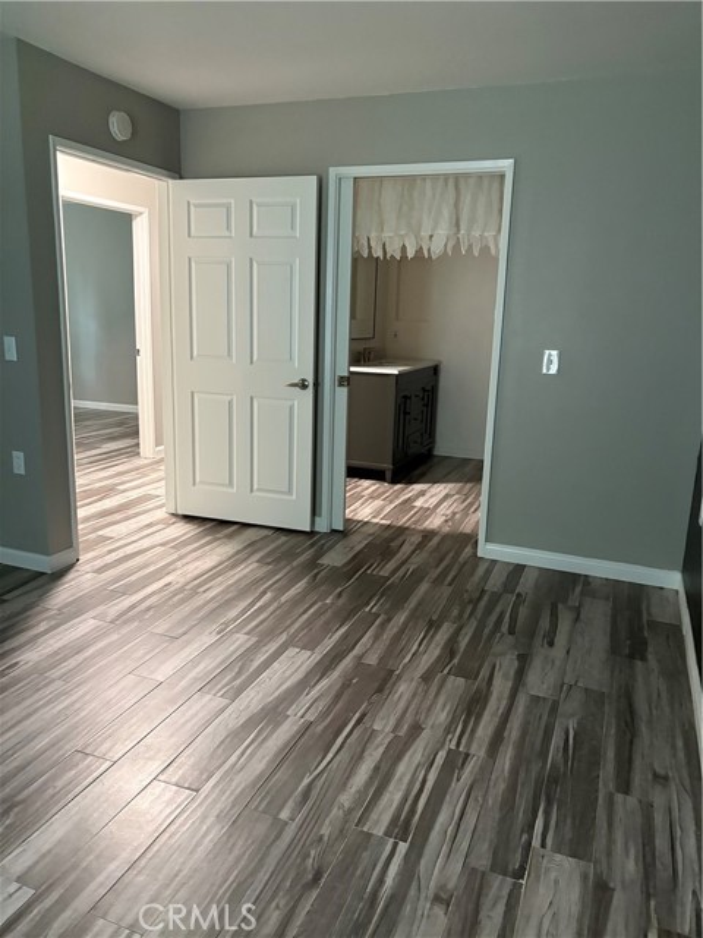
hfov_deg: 53.1
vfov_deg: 67.3
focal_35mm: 26
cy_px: 469
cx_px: 352
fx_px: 704
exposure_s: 1/40
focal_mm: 5.96
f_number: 1.6
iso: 500
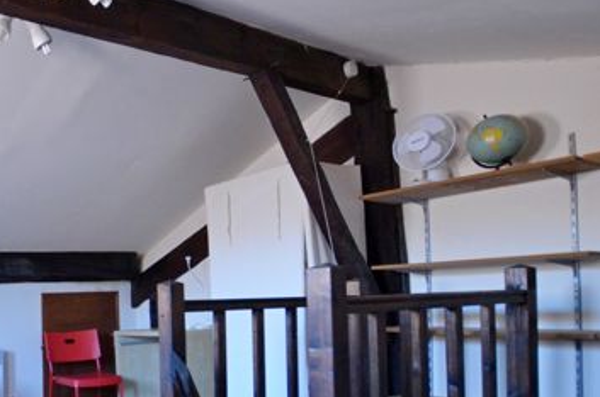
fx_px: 499
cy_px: 307
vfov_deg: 41.9
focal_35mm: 30
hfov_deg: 51.1
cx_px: 13
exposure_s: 1/60
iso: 1600
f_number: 3.5
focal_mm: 10
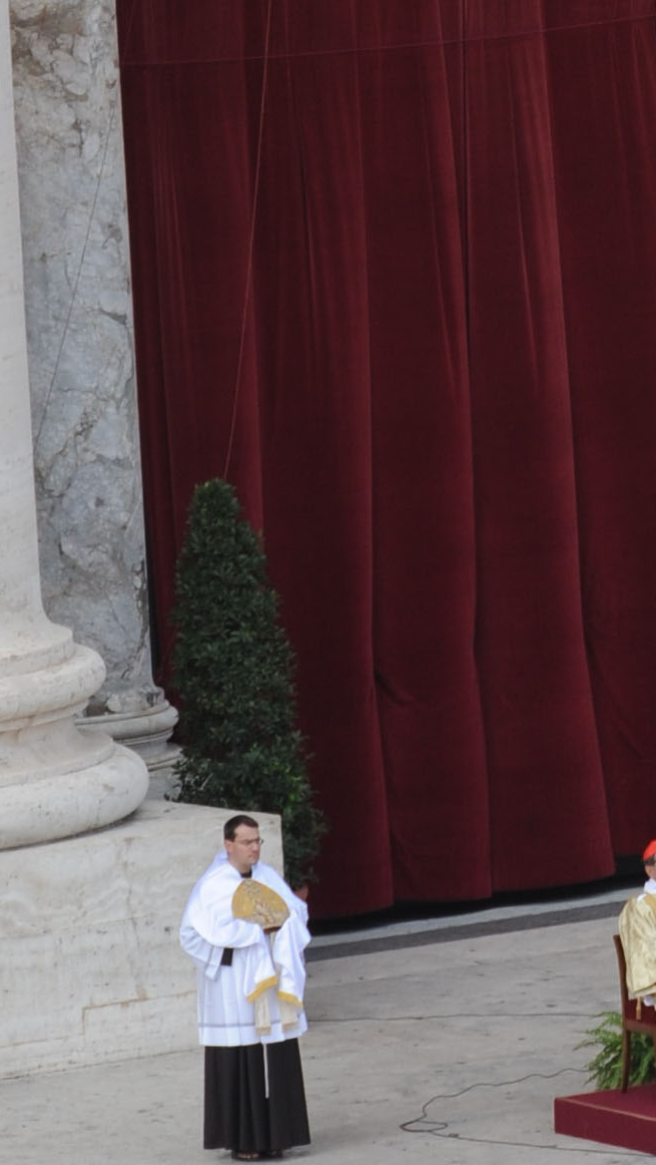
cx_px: 1171
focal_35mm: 553
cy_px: -758
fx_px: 17101
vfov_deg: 3.9
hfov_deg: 2.2
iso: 400
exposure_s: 1/400
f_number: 10
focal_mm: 145
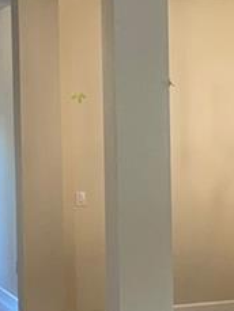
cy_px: 147
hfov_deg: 10.3
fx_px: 1180
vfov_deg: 15.0
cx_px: 499
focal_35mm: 131
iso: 100
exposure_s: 1/60
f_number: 1.6
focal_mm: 5.1
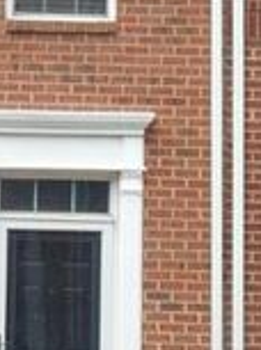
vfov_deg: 11.9
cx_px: -89
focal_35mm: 166
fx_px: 1676
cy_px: 79
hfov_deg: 8.8
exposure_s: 1/800
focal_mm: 6.8
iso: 125
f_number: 3.4
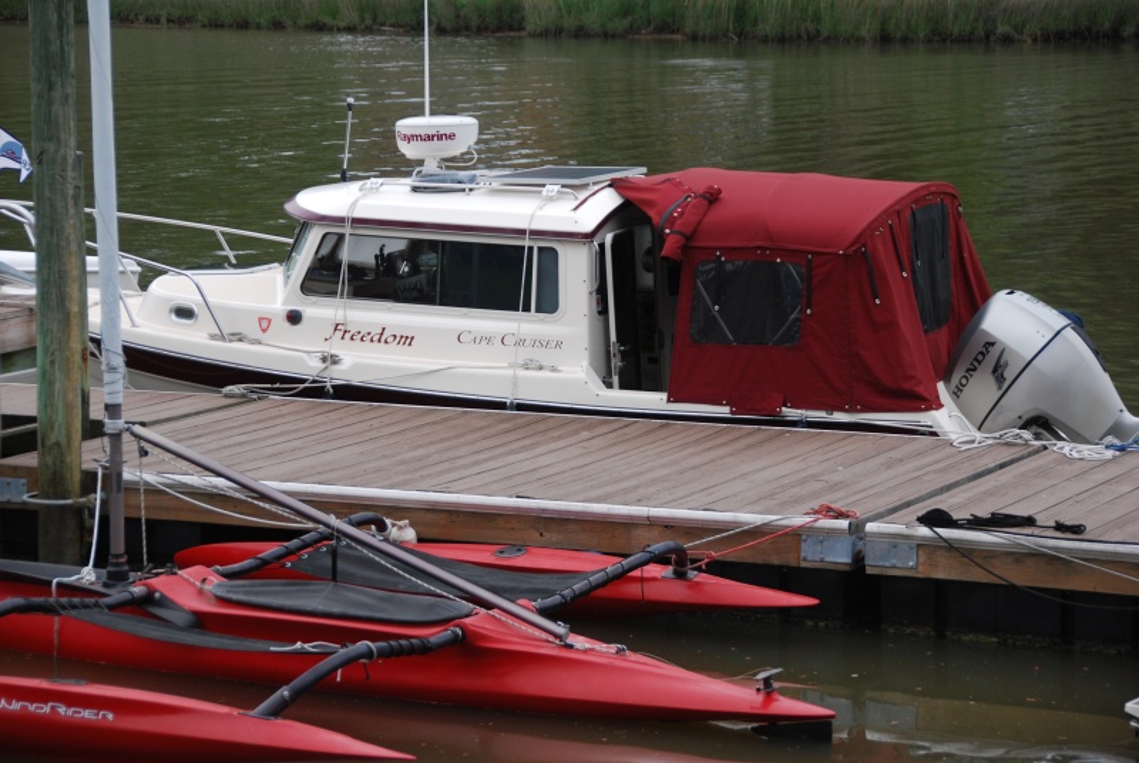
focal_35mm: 112
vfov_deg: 12.2
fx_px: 3565
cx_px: 570
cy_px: 382
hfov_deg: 18.2
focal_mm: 75
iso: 280
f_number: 5.3
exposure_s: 1/125
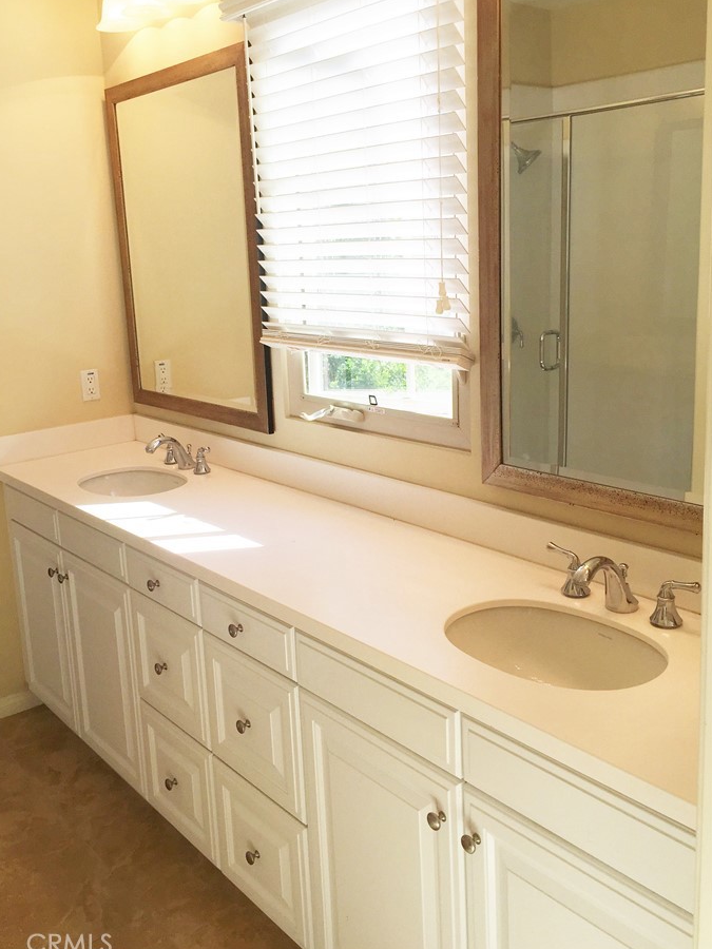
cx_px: 312
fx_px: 905
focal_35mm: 33
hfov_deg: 42.9
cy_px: 419
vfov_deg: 55.2
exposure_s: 1/338
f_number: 2.2
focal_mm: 4.15
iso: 32
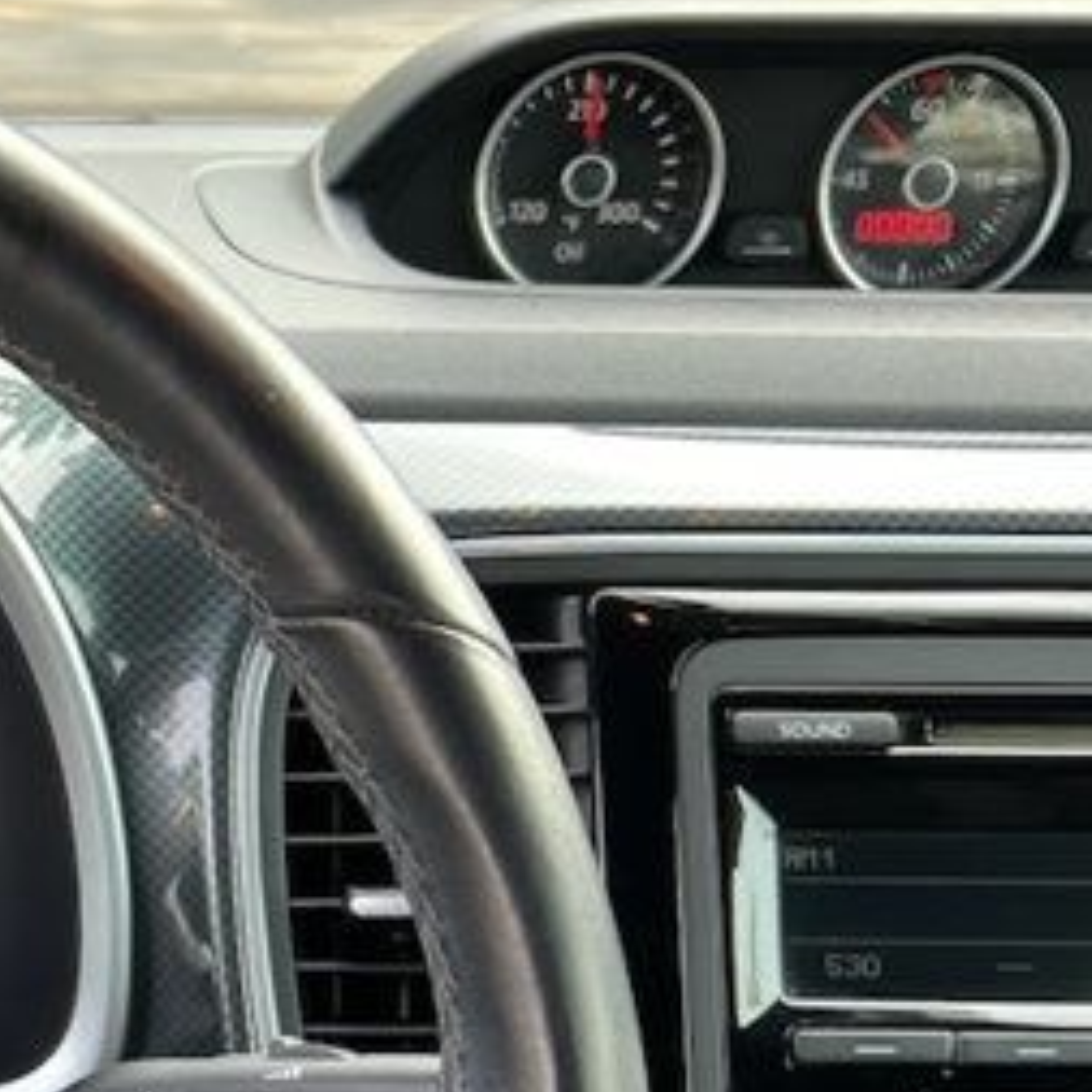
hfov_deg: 17.0
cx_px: -522
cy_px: 1174
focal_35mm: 93
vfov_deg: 18.1
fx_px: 3319
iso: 40
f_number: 1.5
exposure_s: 1/121
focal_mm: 5.7
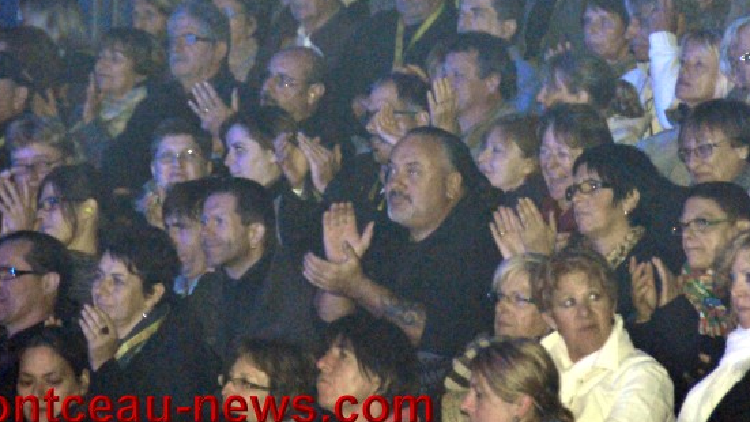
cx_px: 412
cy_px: 111
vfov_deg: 3.0
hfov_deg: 5.4
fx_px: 7935
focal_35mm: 399
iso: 3200
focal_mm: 200
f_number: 7.1
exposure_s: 1/60
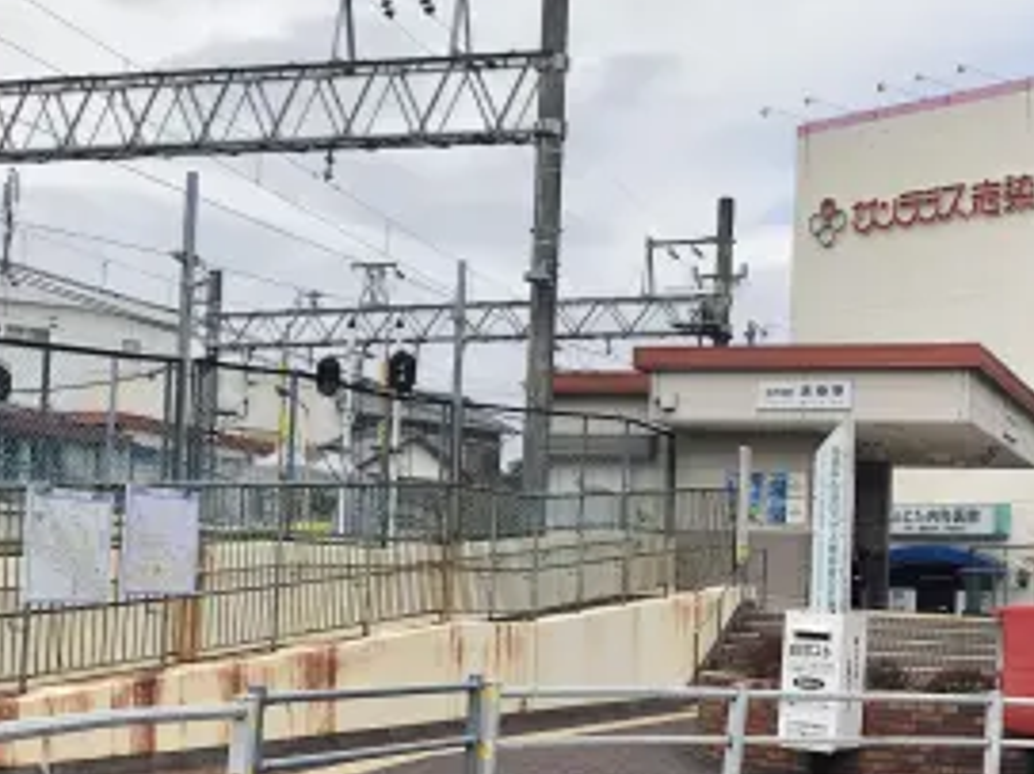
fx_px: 1851
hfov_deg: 31.0
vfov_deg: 23.5
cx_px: 660
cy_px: 519
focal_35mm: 62
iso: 20
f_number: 1.8
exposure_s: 1/873
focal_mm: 4
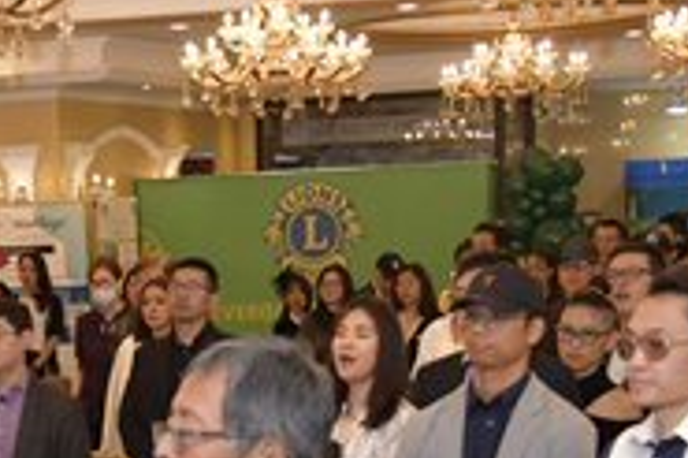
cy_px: 575
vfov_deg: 12.8
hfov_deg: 18.8
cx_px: -97
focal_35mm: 104
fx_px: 1986
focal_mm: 24
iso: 640
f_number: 4
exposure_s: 1/160
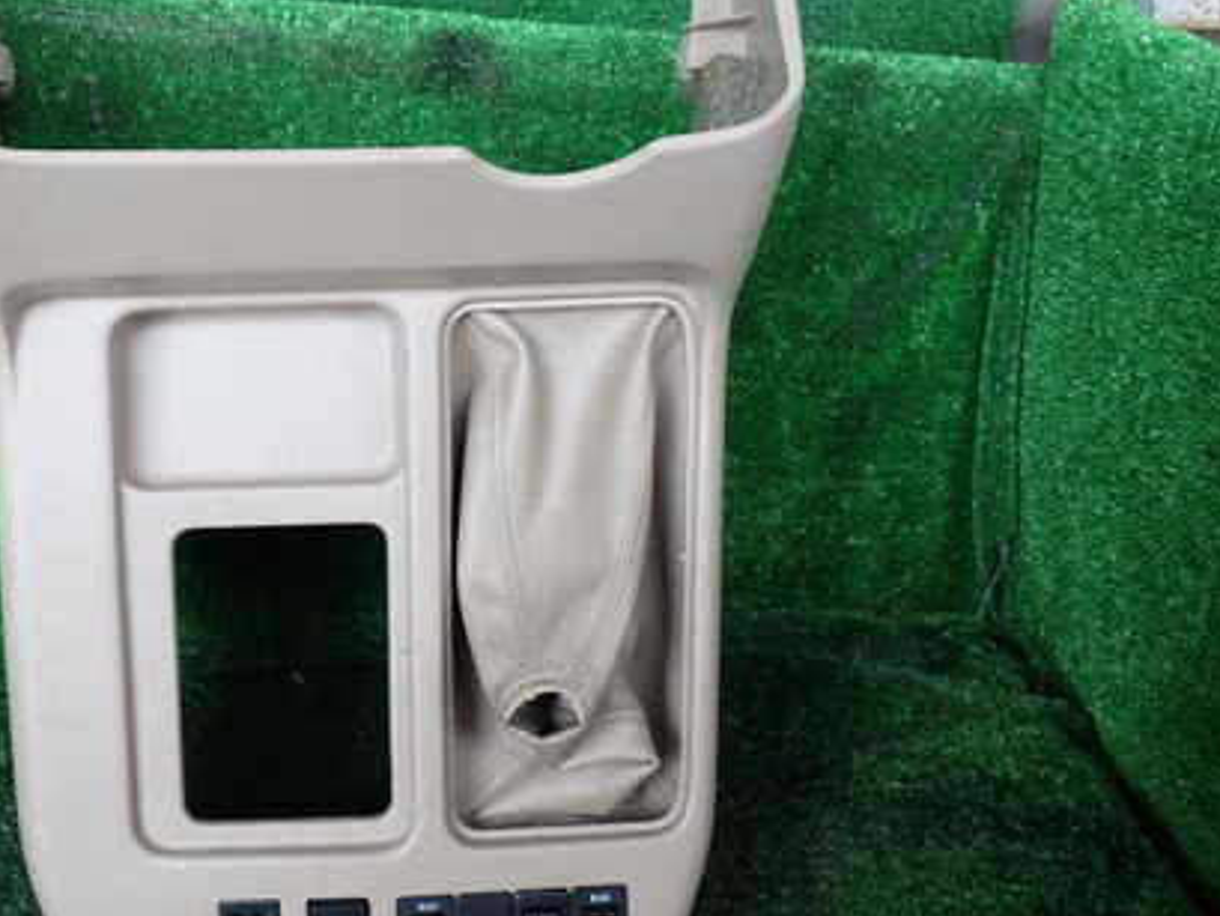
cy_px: 448
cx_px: 412
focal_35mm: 44
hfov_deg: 42.4
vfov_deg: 32.9
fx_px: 1551
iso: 160
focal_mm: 5.4
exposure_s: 1/60
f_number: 2.3
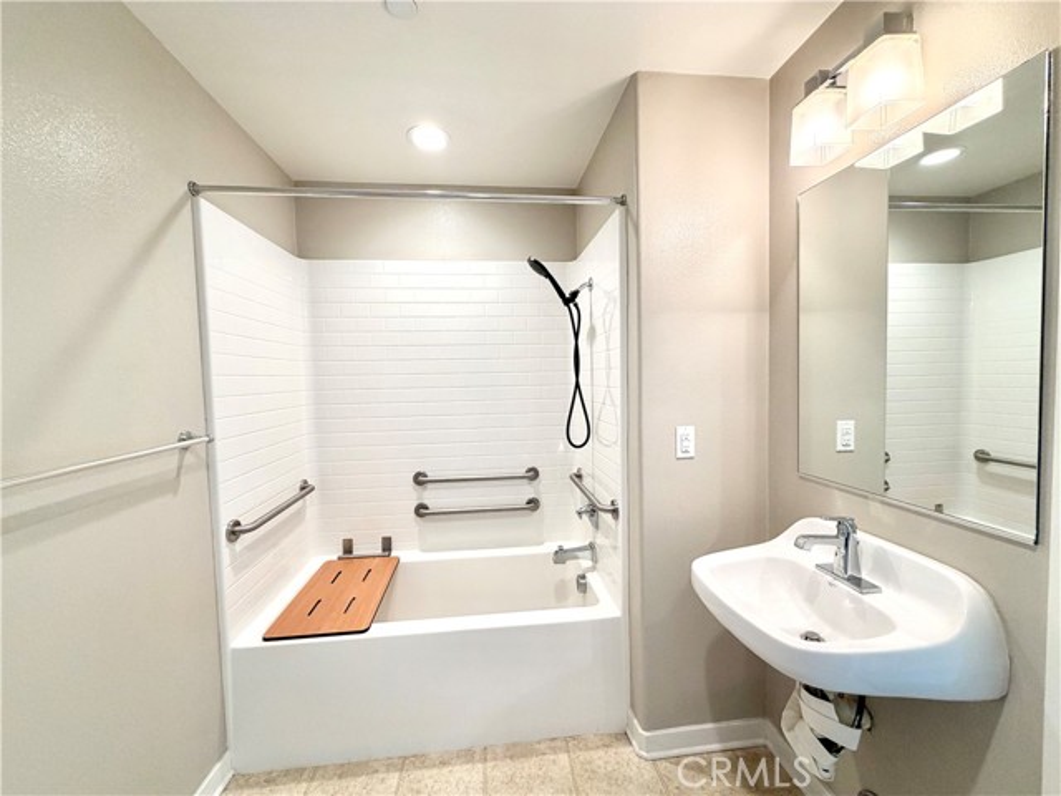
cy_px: 398
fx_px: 429
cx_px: 530
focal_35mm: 14
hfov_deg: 102.1
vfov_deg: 85.7
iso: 160
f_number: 2.2
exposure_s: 1/120
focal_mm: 2.22
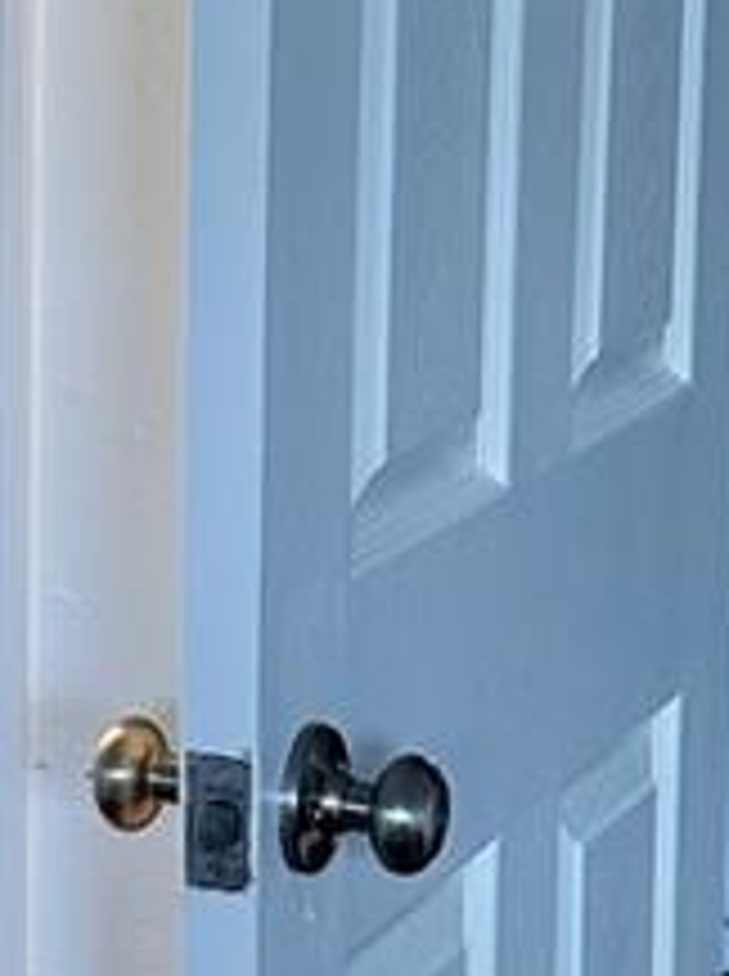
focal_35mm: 133
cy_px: 409
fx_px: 3746
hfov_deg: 10.6
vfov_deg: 14.8
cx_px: -504
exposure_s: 1/120
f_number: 1.78
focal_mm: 6.86
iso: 160
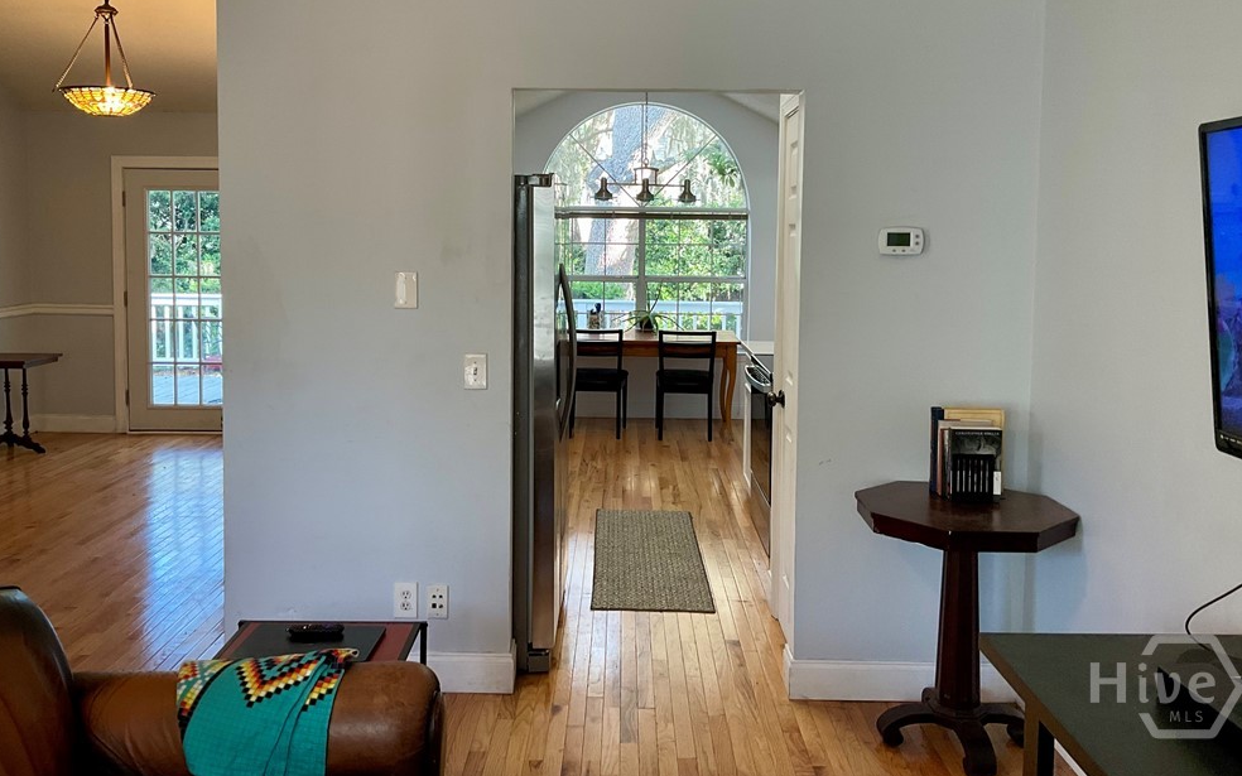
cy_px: 299
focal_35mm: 32
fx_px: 1083
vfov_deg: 39.2
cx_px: 617
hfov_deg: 59.7
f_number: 1.8
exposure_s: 1/60
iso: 64
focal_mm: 3
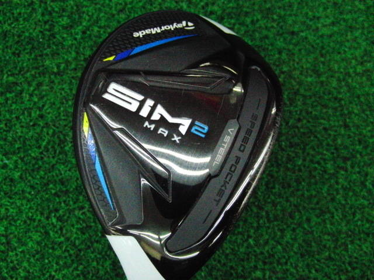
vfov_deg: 38.7
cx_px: 187
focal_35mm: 37
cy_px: 140
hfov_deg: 50.1
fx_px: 400
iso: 3200
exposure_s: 1/500
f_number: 3.6
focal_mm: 6.42
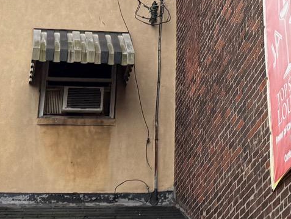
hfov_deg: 17.9
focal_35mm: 103
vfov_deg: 13.9
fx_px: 866
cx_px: 367
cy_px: -58
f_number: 1.78
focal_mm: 6.76
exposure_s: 1/226
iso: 64
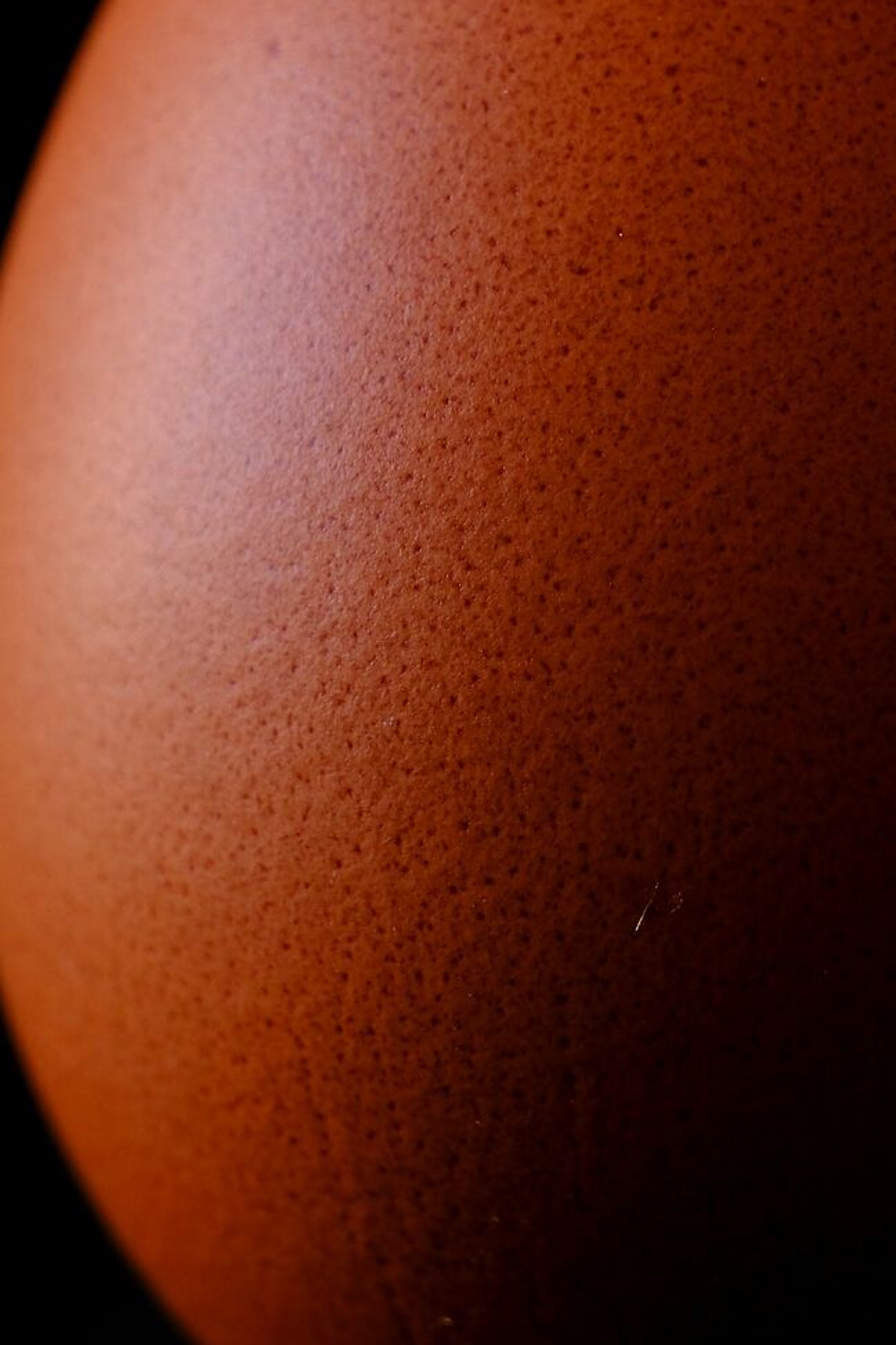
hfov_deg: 6.7
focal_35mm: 205
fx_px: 7653
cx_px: 709
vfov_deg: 10.0
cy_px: 527
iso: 400
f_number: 5
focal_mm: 55
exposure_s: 1/60.2
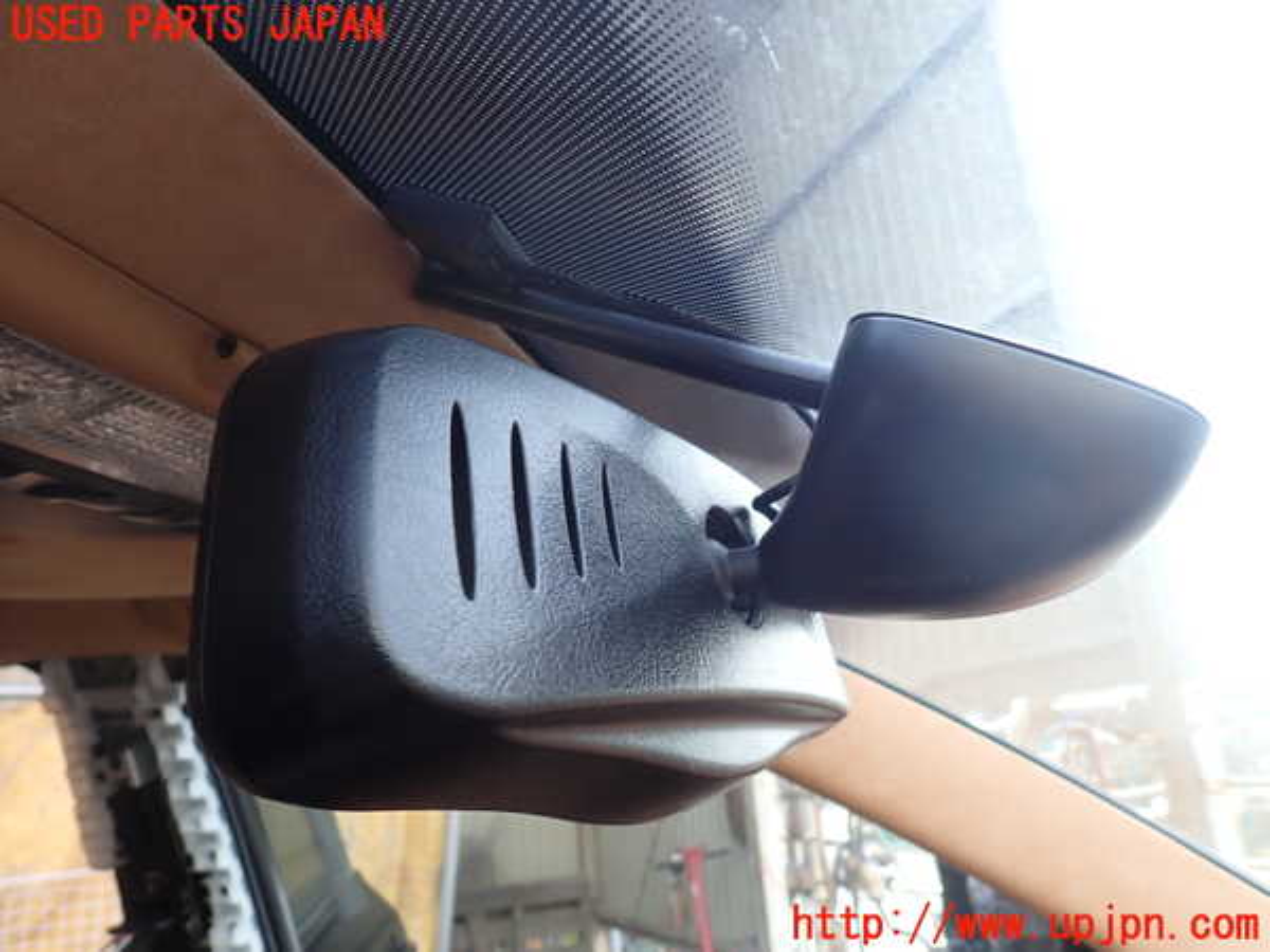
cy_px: 476
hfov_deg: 69.4
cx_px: 635
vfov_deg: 54.9
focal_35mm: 25
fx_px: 917
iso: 100
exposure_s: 1/80
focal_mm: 4.5
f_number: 2.8
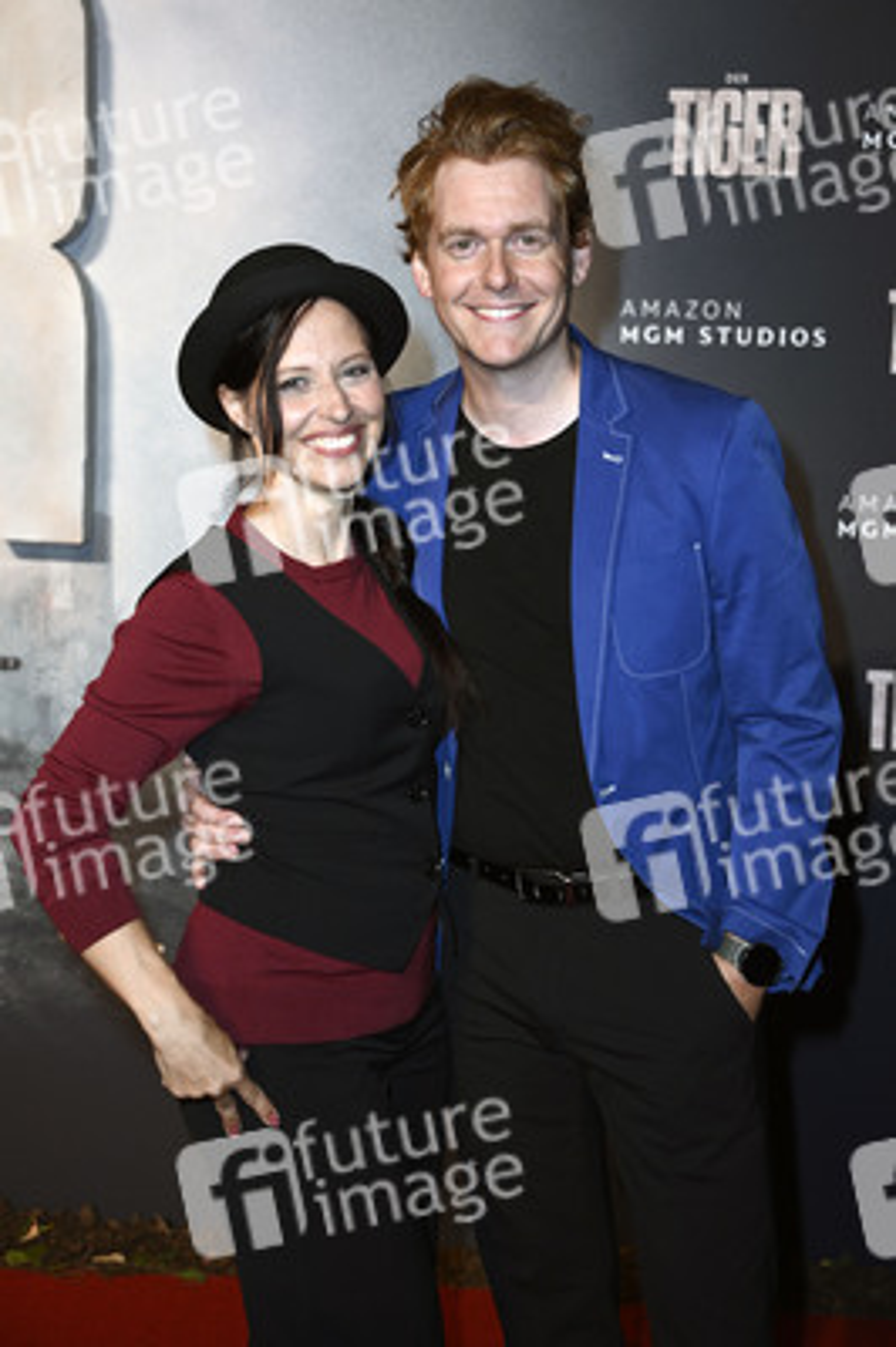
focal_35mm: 62
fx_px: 2319
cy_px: 674
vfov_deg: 32.4
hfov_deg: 21.9
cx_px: 448
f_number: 5
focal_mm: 62
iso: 500
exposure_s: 1/250
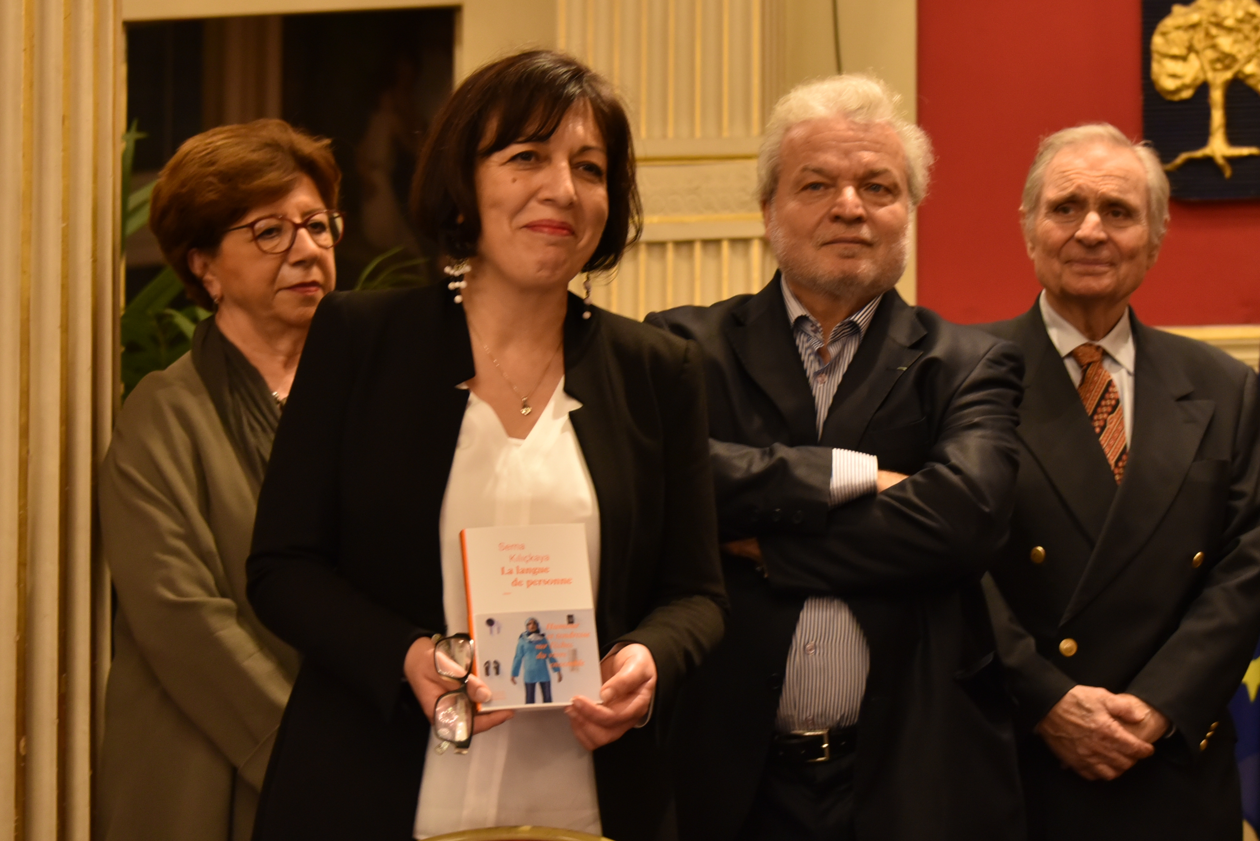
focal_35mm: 104
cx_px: 813
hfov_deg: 19.6
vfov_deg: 13.2
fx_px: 3641
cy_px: 426
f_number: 5
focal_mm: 70
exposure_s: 1/60
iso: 1600
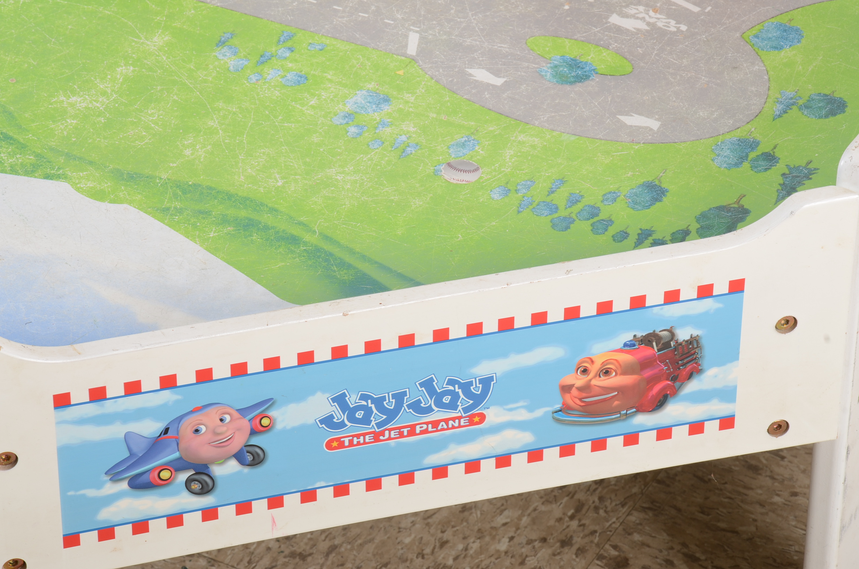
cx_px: 430
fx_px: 3750
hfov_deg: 13.1
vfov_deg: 8.7
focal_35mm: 158
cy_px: 284
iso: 125
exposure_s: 1/160
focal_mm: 105
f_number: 14
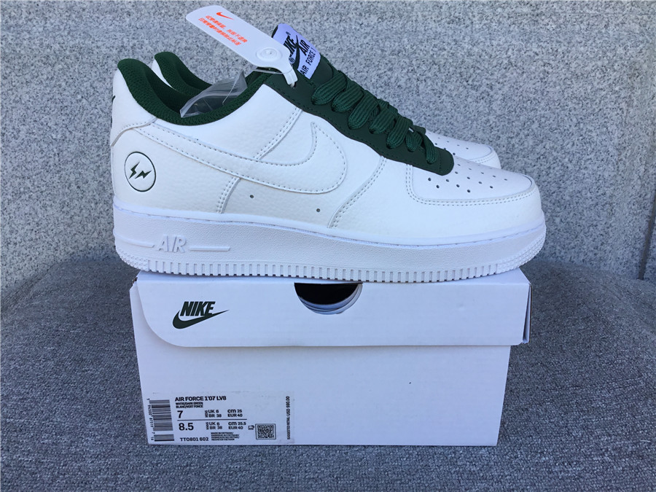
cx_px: 328
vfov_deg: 45.4
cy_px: 246
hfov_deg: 58.4
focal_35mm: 31
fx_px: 587
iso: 25
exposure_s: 1/221
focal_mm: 3.3
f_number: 2.4
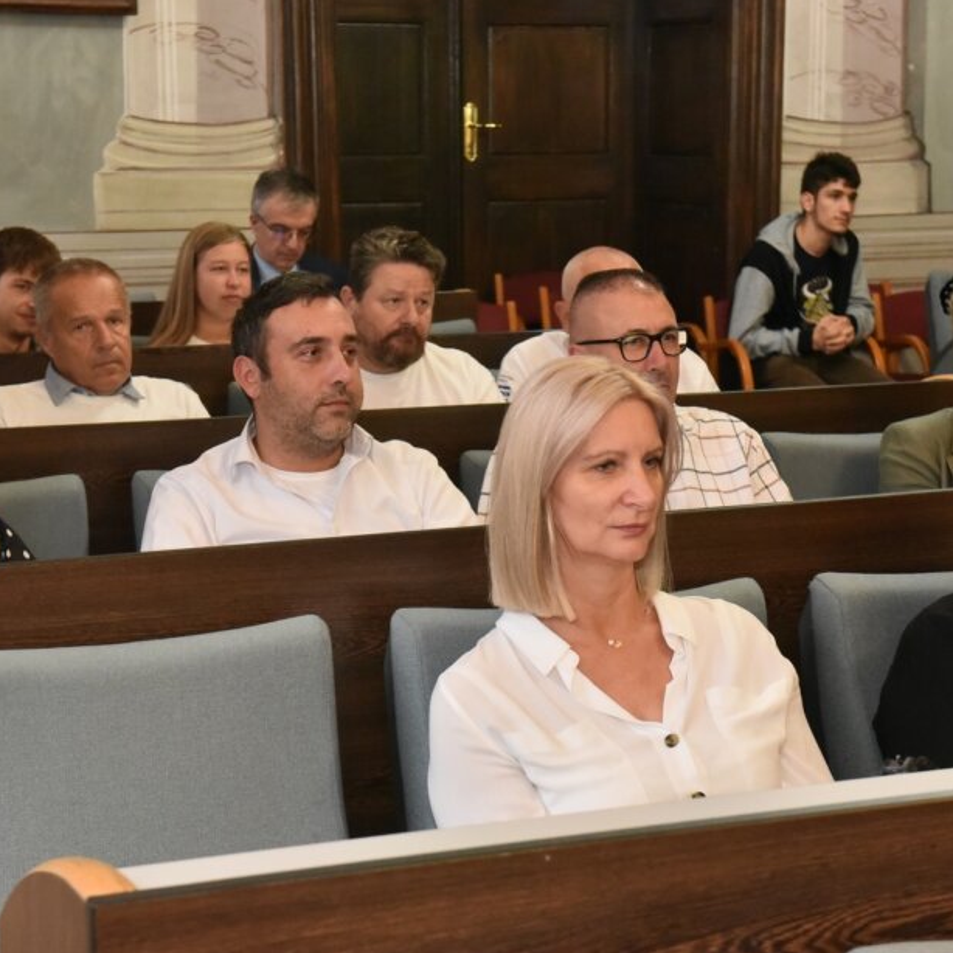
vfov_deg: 22.2
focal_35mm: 78
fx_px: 2429
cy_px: 466
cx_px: 483
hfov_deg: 22.2
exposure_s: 1/60
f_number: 6.3
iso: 6400
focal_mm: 55
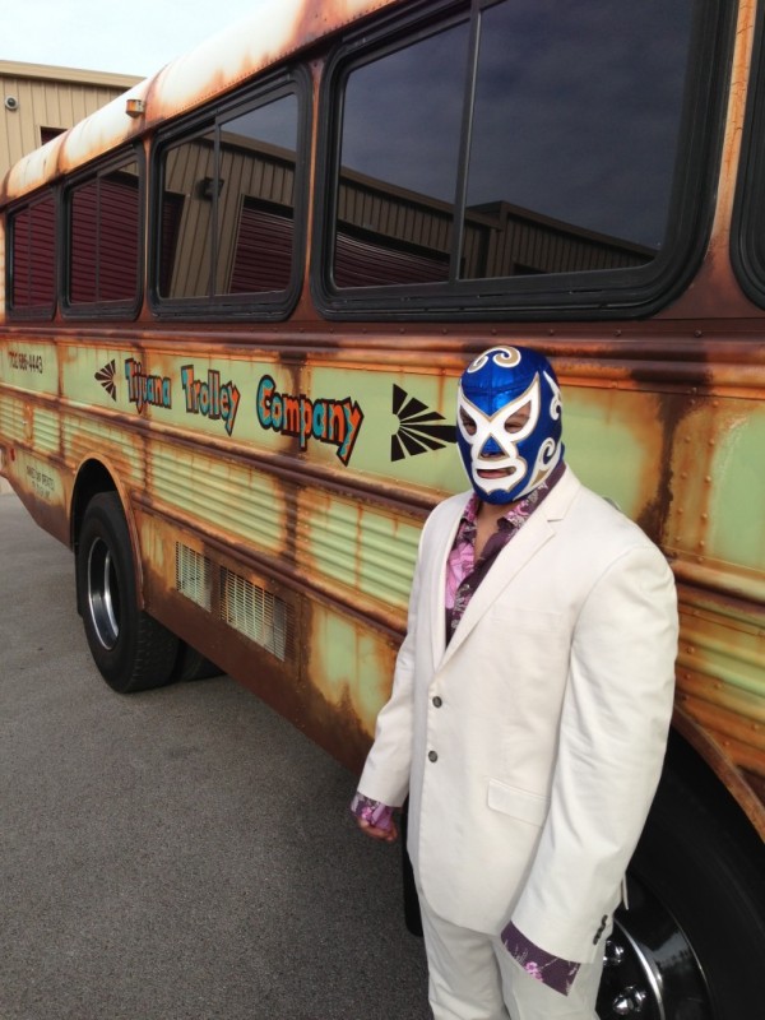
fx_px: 972
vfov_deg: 55.4
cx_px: 382
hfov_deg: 42.9
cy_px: 510
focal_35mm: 33
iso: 50
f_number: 2.4
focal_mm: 4.13
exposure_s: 1/723
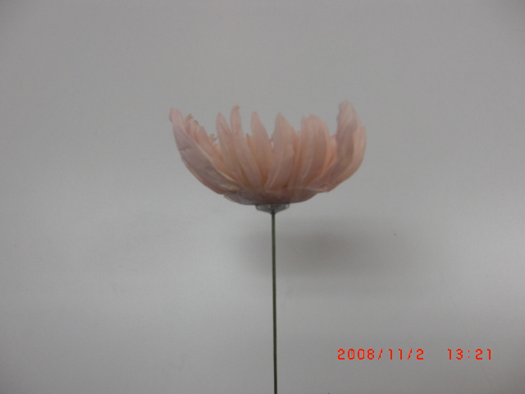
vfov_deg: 49.7
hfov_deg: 63.4
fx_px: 425
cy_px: 197
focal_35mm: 28
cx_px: 262
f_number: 2.6
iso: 100
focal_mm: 4.9
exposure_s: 1/80
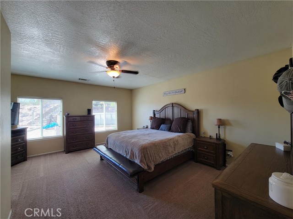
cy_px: 110
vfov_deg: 89.9
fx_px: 110
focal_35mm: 13
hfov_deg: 106.2
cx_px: 146
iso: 100
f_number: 2.2
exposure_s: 1/60
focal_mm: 2.2
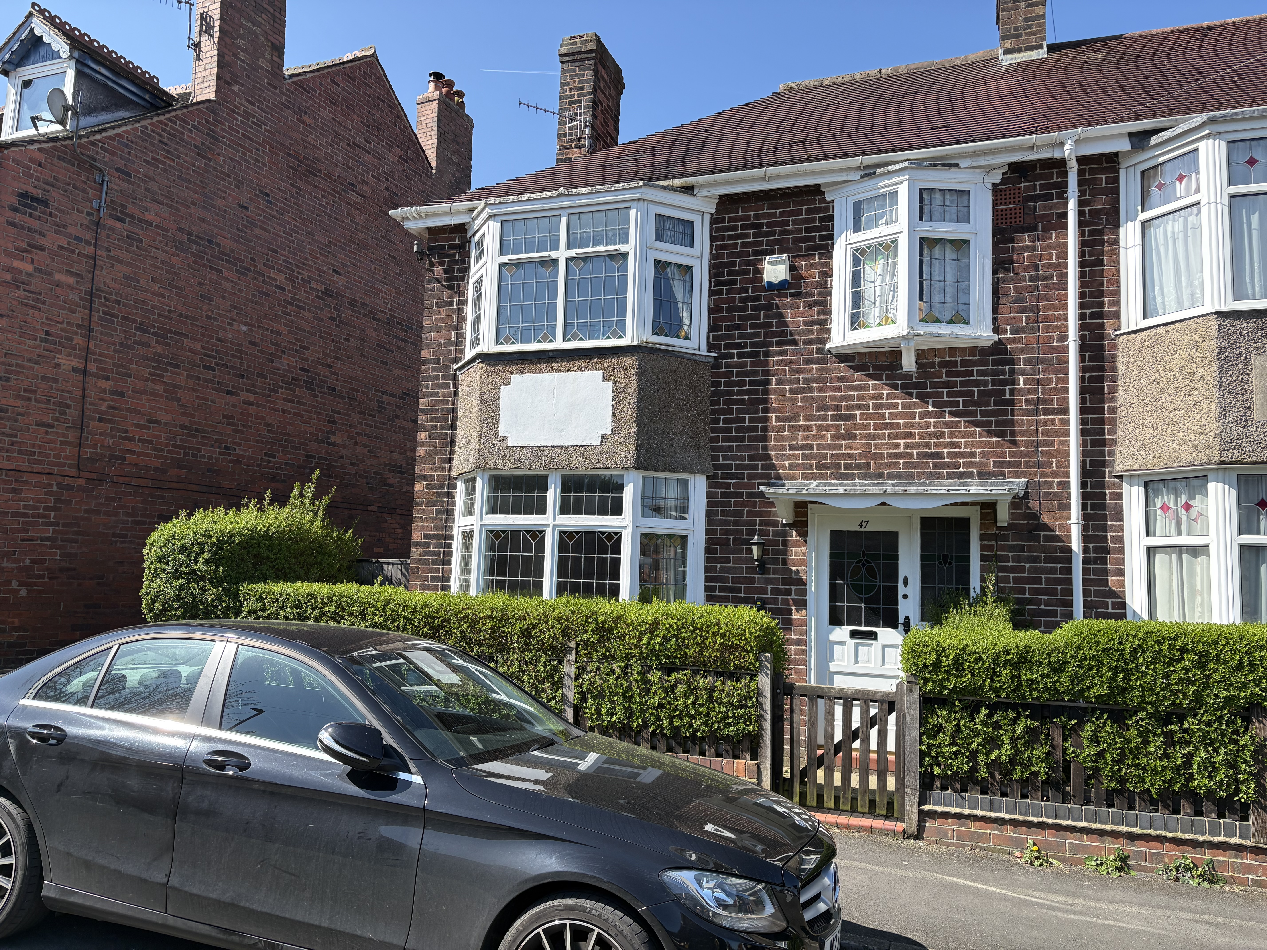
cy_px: 475
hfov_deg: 67.3
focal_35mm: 26
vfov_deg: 53.1
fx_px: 952
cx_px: 634
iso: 64
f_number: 1.6
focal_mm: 5.96
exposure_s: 1/1751
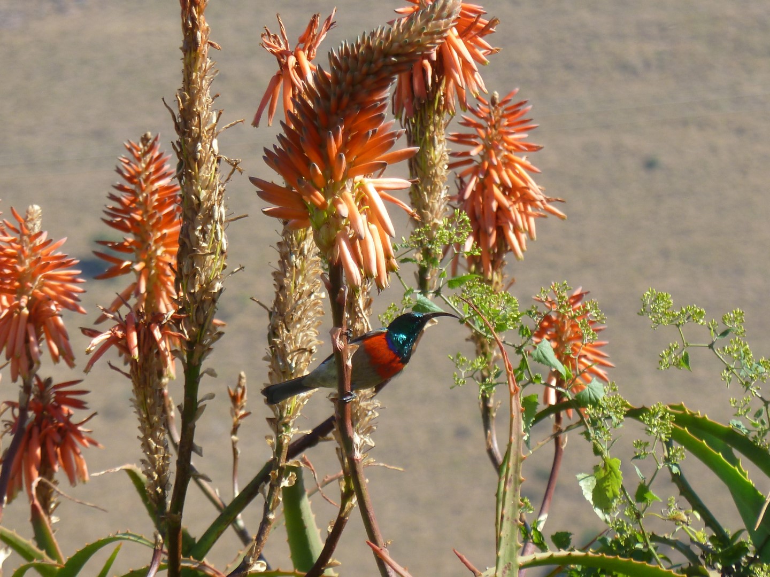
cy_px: 288
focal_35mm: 399
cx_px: 385
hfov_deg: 5.0
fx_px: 8875
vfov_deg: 3.7
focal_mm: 49.2
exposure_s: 1/200
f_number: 4.9
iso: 80
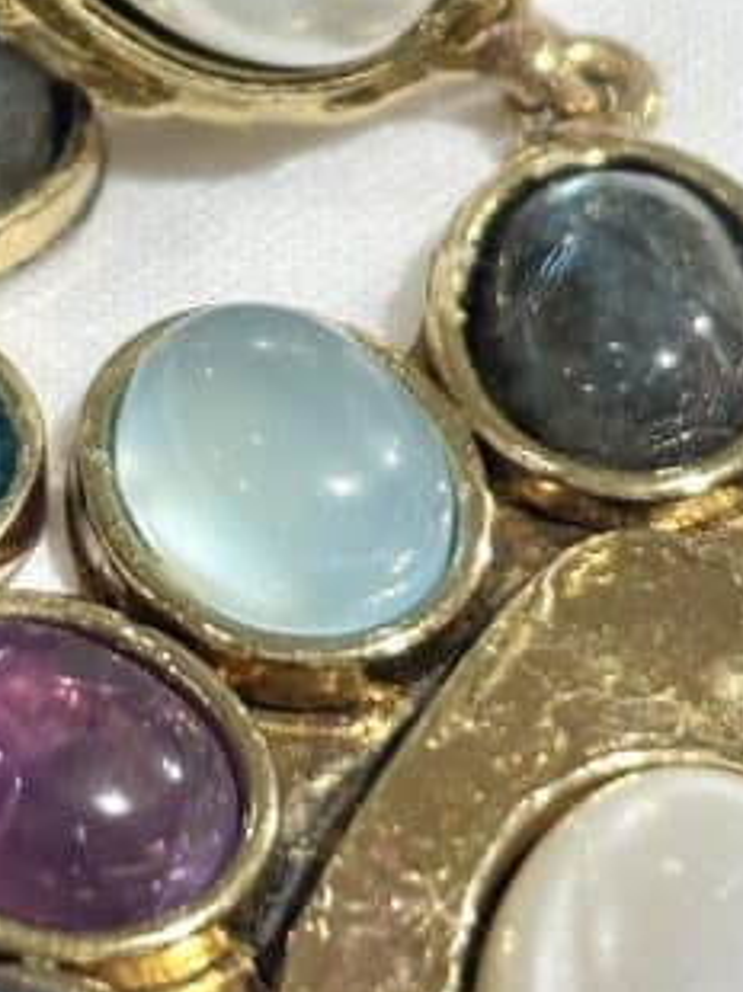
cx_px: -67
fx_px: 4929
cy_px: 86
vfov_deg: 11.4
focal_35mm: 172
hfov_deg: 8.6
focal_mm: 5.96
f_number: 1.6
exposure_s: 1/125
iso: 25
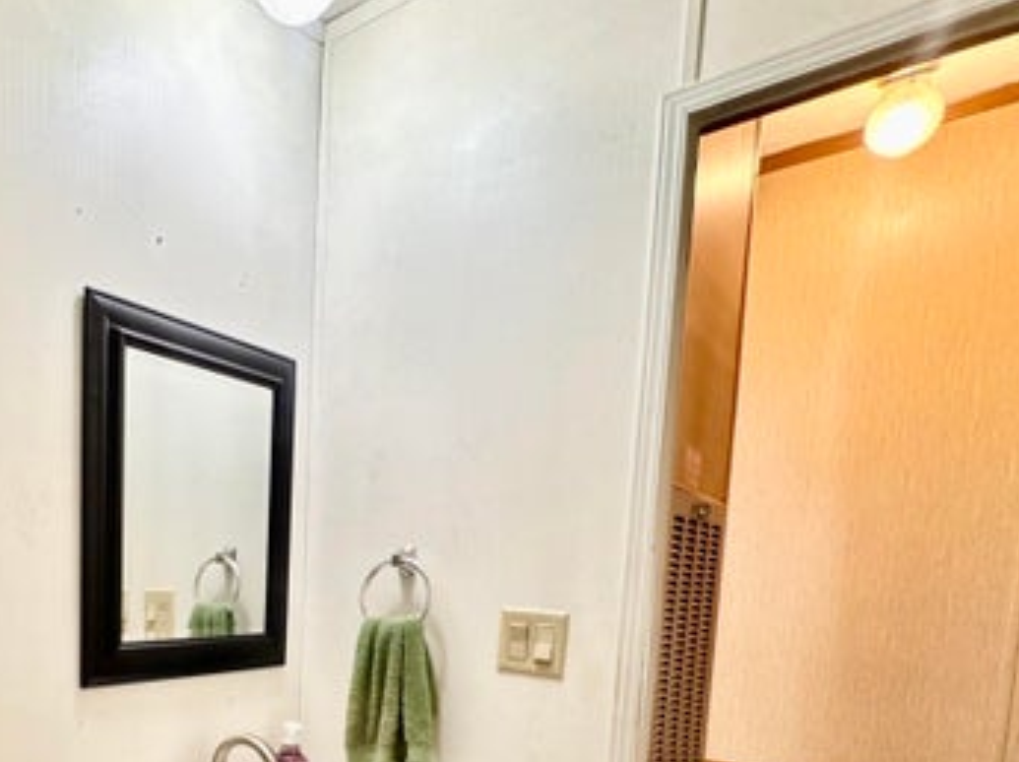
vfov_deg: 48.7
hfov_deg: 62.2
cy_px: 650
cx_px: 216
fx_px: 765
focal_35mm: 26
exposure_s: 1/60
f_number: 2.2
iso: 320
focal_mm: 2.22
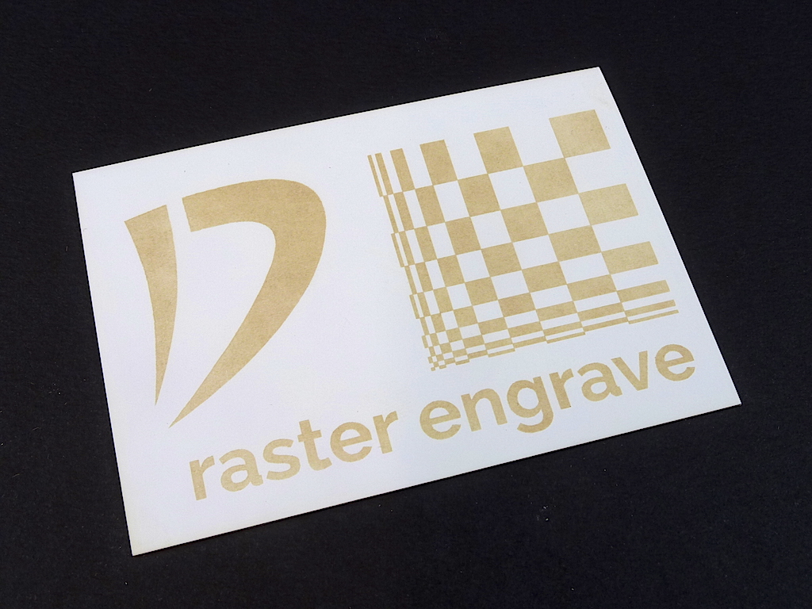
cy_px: 304
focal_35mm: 48
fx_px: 1126
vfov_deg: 30.3
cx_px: 406
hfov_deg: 39.7
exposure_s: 1/13
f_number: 6.3
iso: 100
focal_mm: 7.9
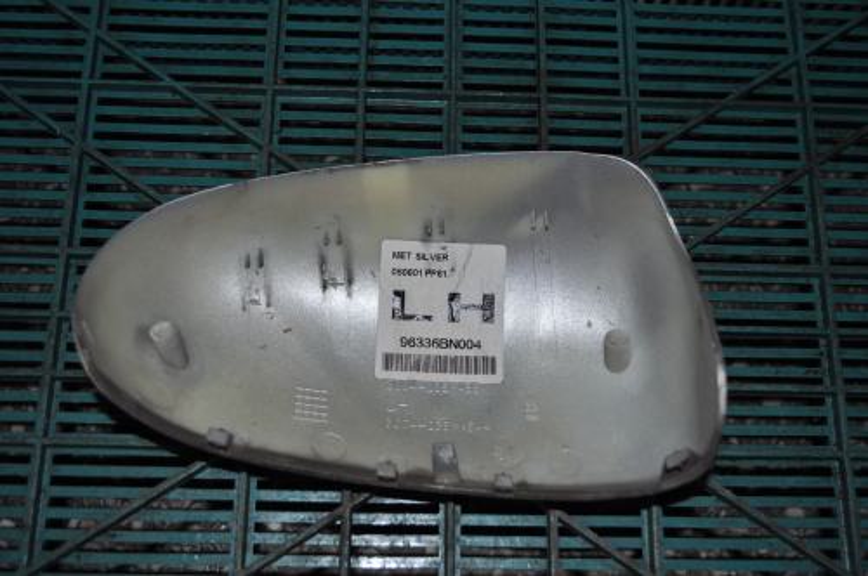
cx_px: 434
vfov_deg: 30.8
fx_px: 1047
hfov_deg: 45.0
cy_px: 288
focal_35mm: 44
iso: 320
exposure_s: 1/60
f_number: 4.5
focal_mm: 29
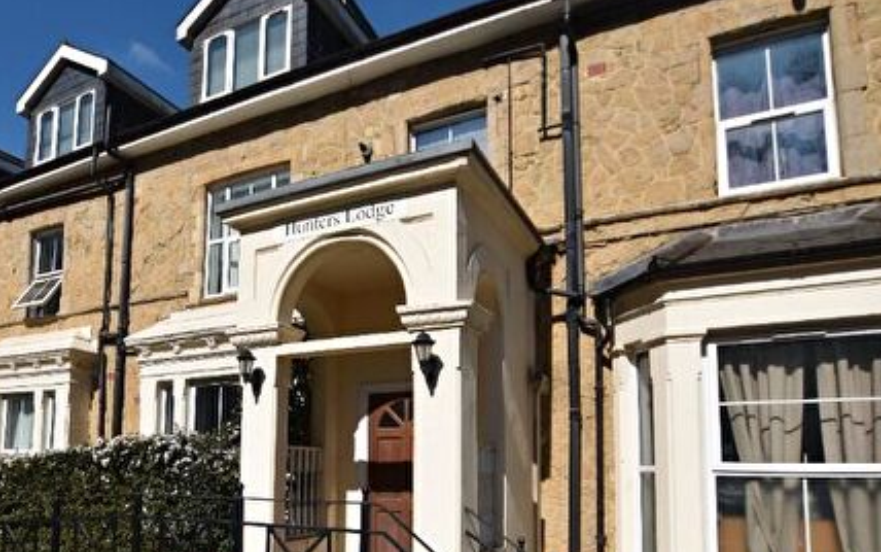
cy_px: 401
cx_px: 336
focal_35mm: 25
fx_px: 601
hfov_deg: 71.4
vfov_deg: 47.8
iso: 180
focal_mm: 10
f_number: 3.5
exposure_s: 1/4000
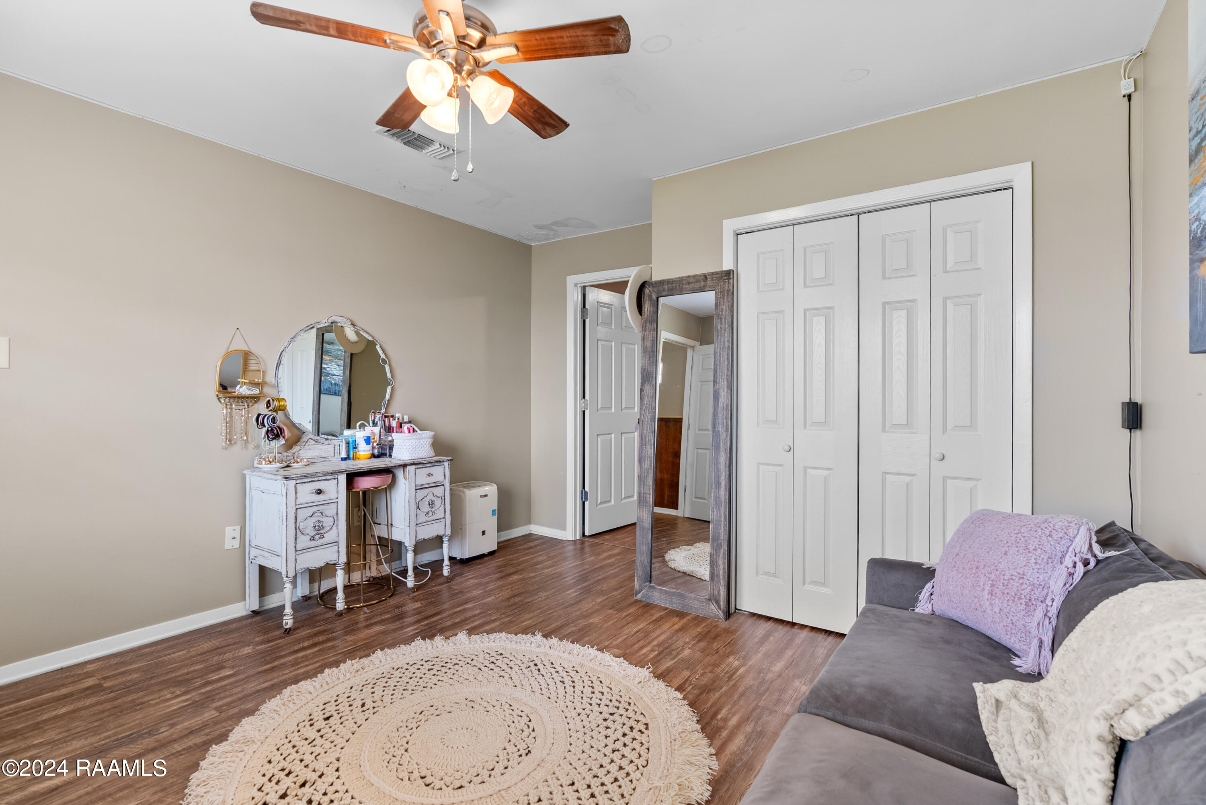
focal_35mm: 16
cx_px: 603
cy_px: 402
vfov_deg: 73.8
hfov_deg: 96.7
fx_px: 536
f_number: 6.3
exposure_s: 1/5
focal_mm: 16
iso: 200
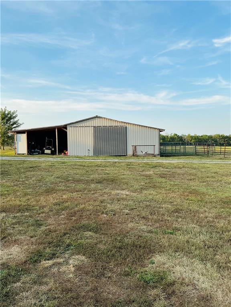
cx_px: 116
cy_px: 154
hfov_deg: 49.7
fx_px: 249
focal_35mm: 28
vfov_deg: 63.4
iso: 25
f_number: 1.8
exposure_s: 1/683
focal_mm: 3
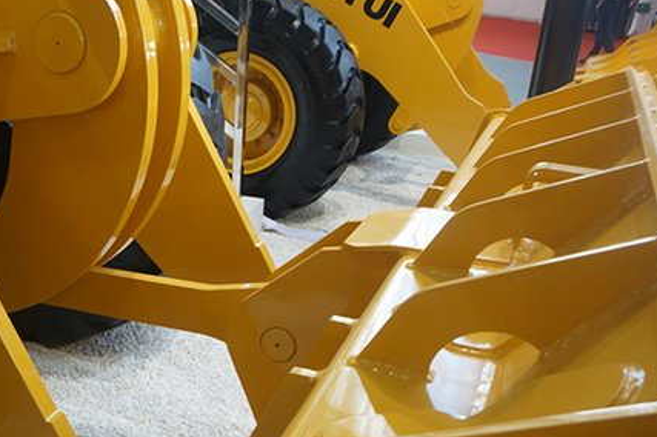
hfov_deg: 41.9
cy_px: 319
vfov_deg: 29.4
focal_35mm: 45
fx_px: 821
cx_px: 138
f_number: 4
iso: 400
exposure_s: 1/60
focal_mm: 16
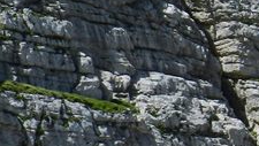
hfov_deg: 8.9
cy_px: 154
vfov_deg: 5.3
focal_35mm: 228
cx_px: 515
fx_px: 1567
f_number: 4.2
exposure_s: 1/1250
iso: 160
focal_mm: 8.1
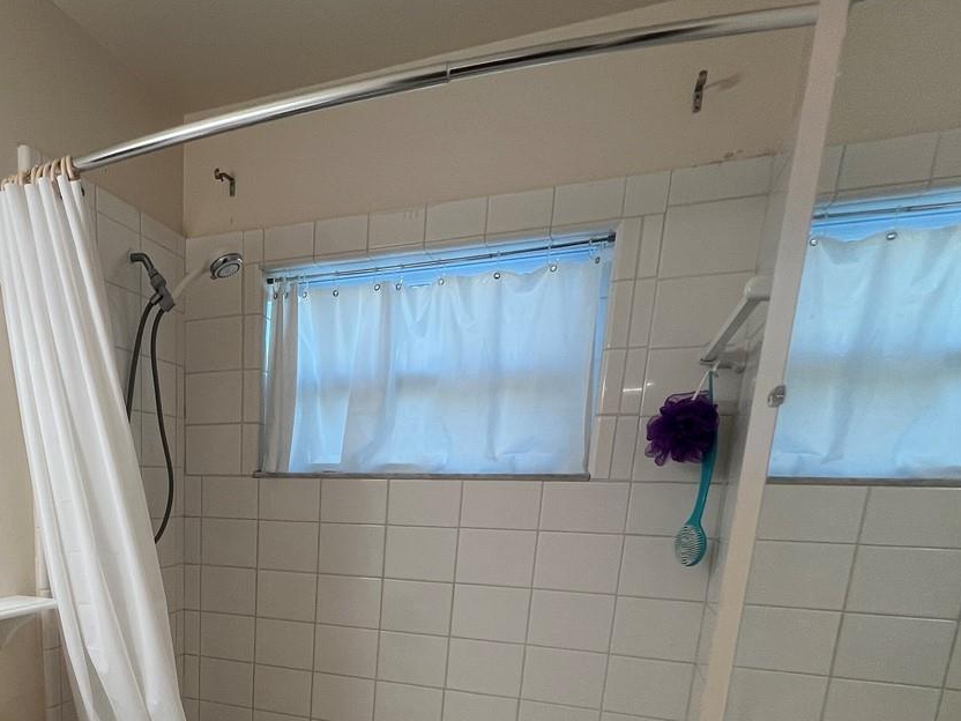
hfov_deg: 64.4
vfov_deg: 49.1
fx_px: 694
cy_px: 647
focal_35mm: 25
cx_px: 219
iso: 80
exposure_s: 1/120
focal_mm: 1.57
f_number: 1.8
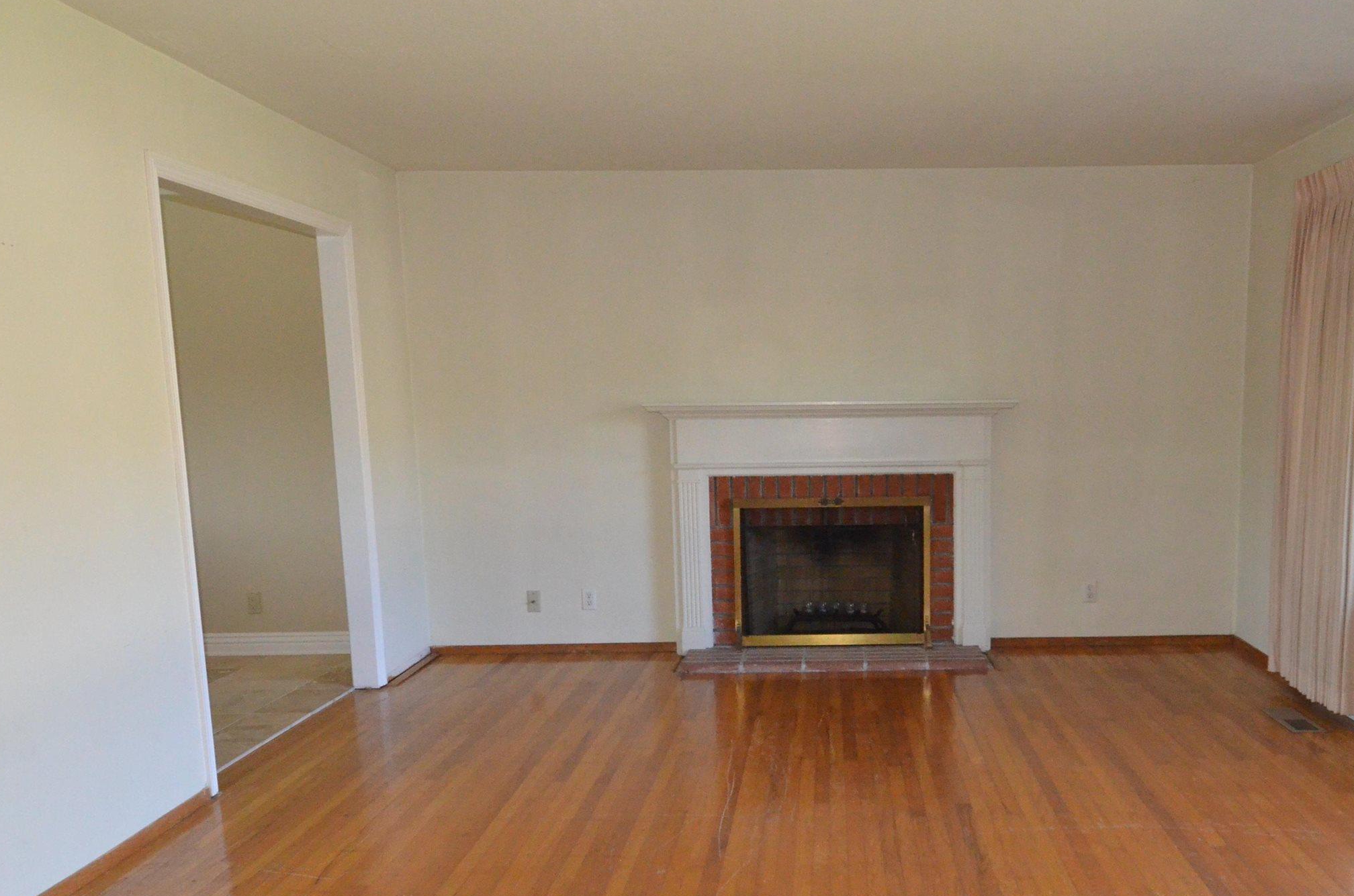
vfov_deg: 40.5
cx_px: 843
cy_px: 589
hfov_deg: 58.1
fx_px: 1201
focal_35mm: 32
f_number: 8
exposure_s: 1/250
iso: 4000
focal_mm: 14
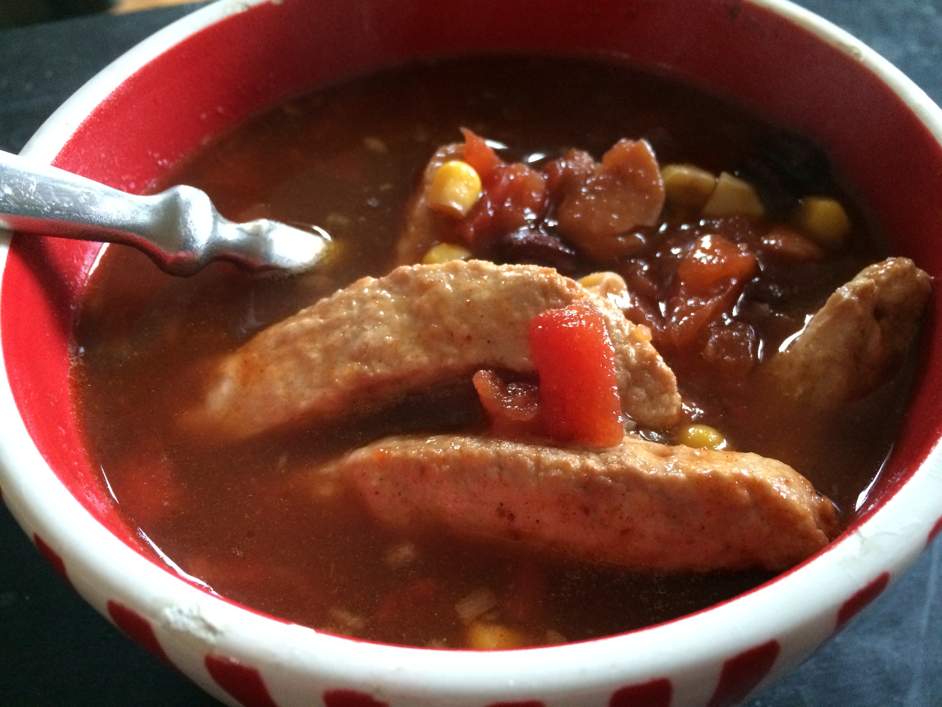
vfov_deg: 46.8
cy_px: 354
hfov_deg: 60.0
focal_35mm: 30
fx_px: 816
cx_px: 471
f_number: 2.2
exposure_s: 1/30
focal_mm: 4.12
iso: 320
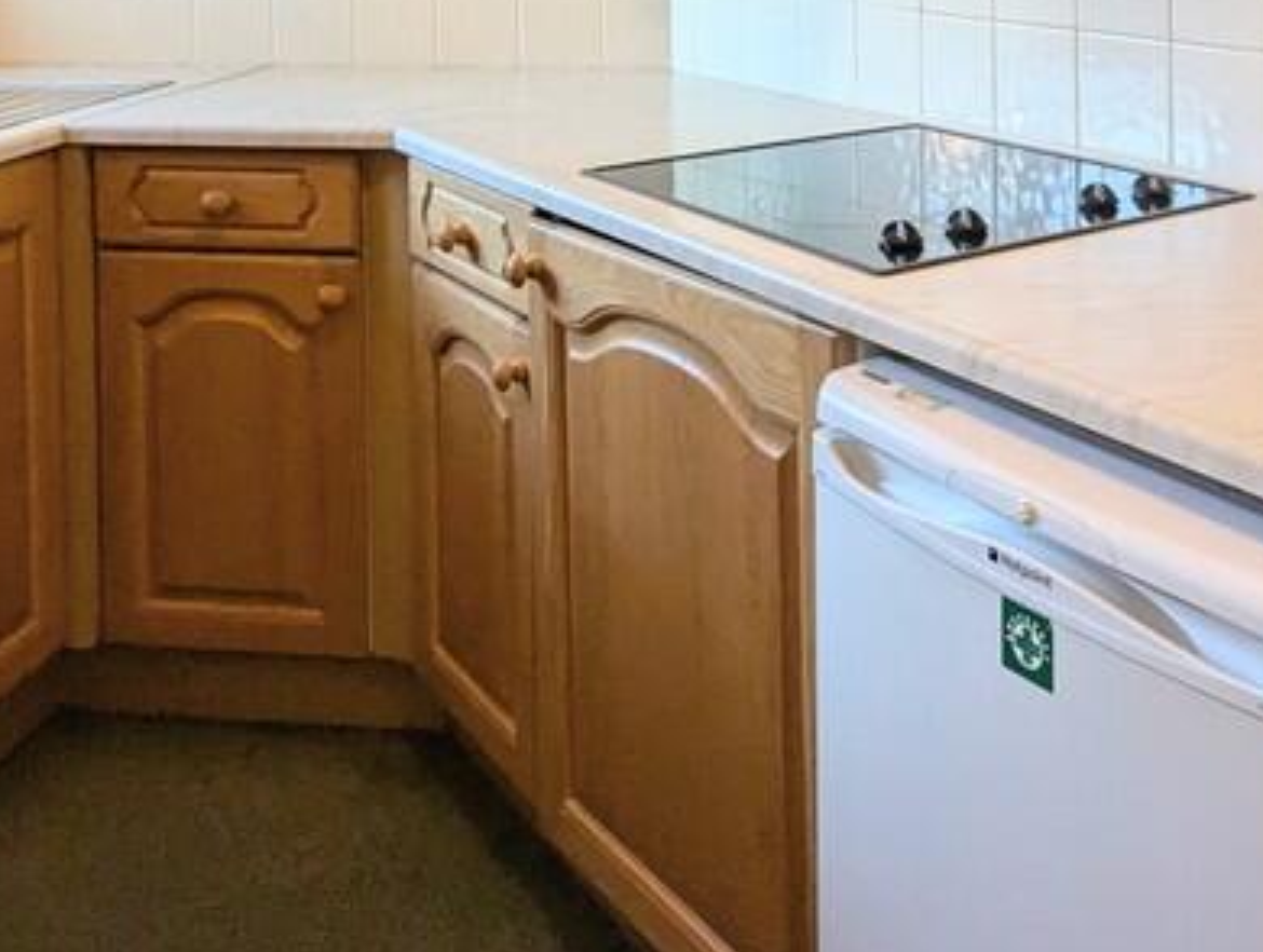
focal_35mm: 42
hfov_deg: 44.1
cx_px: 842
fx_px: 1535
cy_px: -121
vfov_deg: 30.4
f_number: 2.2
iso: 114
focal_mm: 2.35
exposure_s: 1/48.6
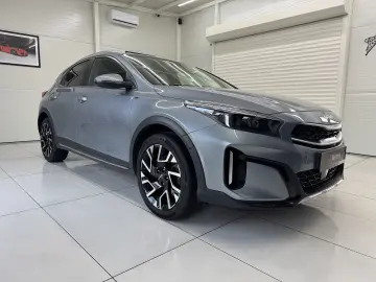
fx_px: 261
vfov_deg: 56.8
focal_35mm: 24
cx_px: 188
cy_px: 141
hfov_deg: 71.6
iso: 100
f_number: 1.78
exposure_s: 1/100
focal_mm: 6.76
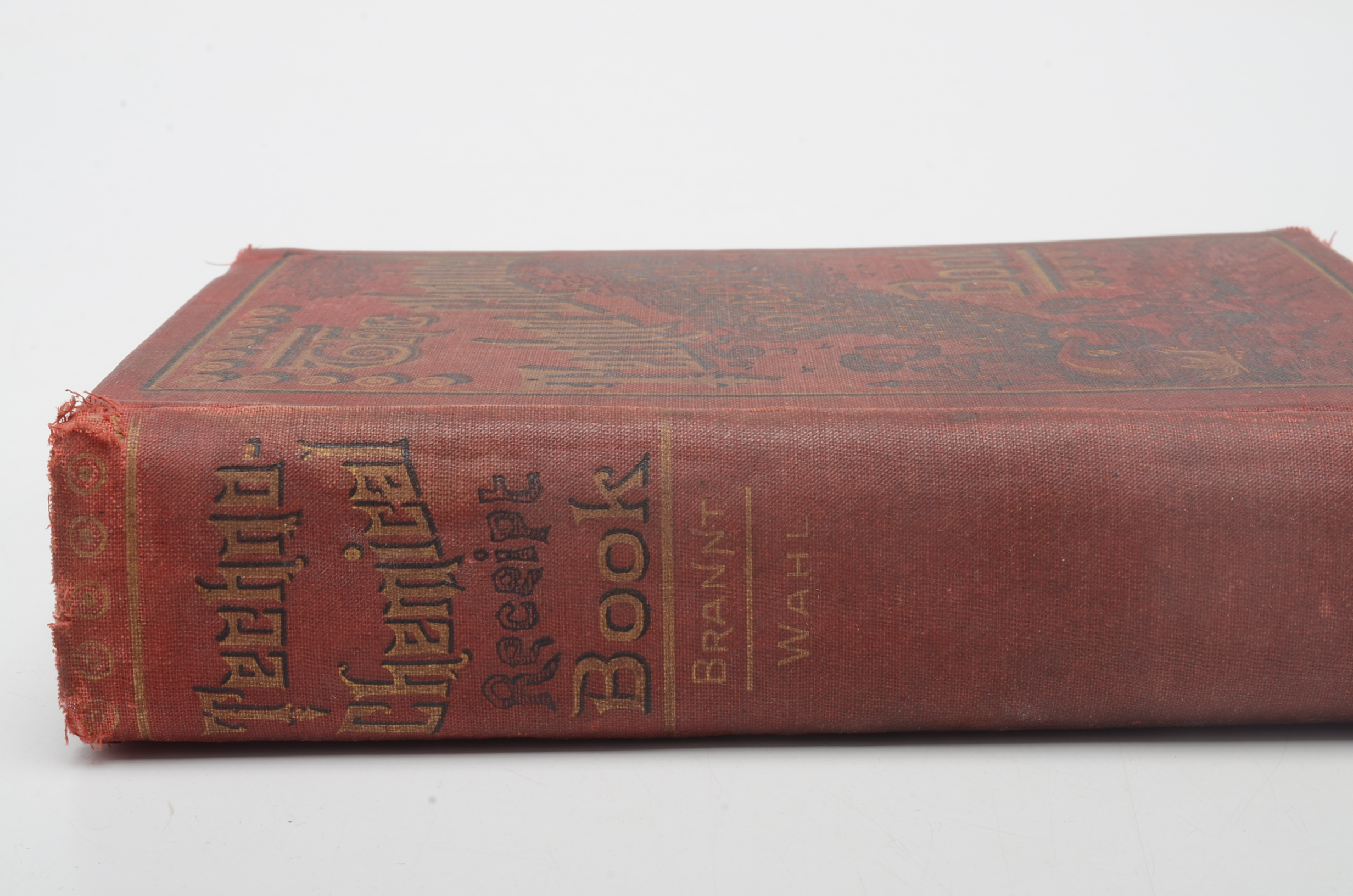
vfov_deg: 22.5
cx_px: 676
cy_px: 448
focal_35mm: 60
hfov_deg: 33.5
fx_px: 2250
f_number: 22
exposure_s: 1/160
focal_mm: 40
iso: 100
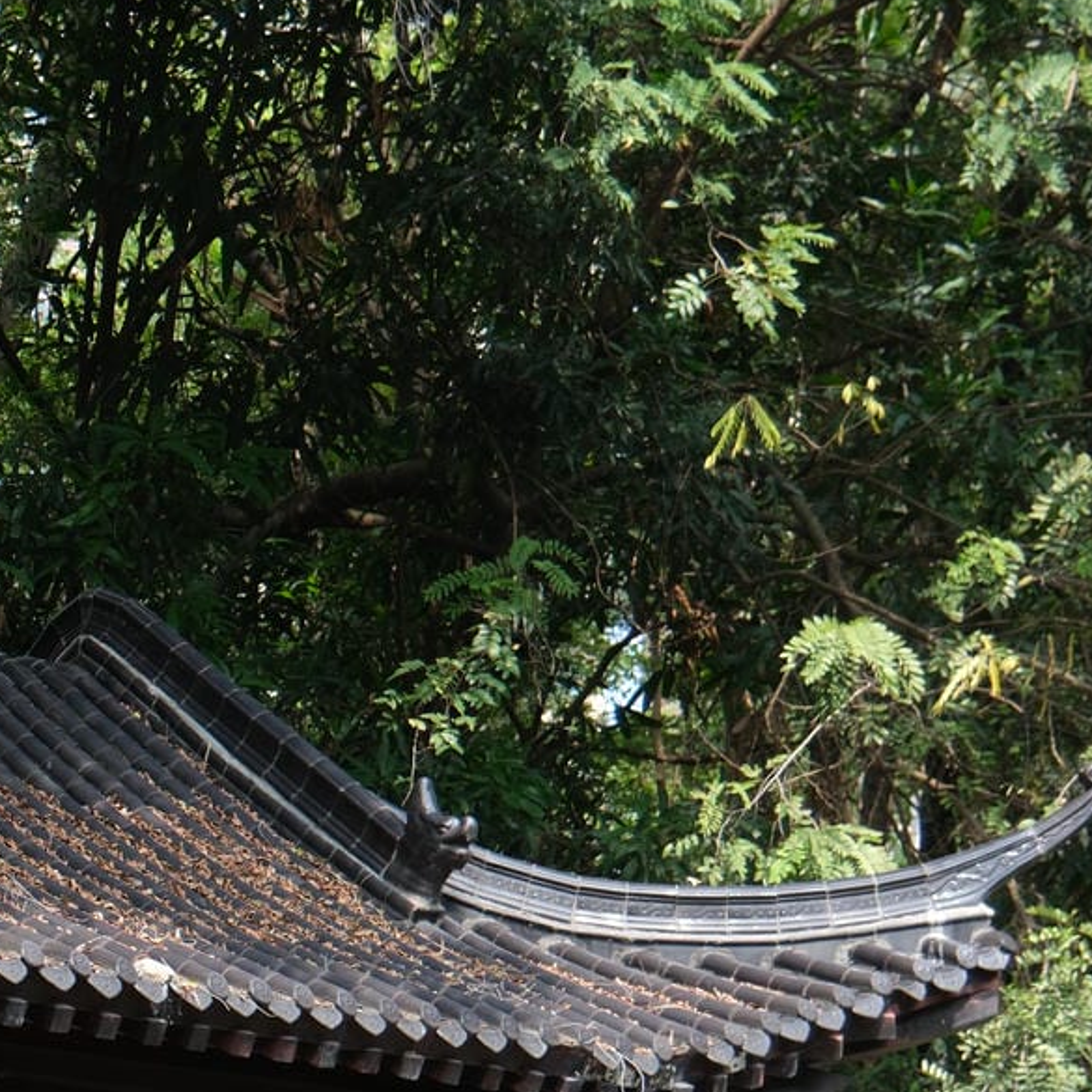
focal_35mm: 115
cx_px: -407
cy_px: 911
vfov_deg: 15.0
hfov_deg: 14.4
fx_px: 4104
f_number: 2.8
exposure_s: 1/350
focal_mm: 29.2
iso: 125
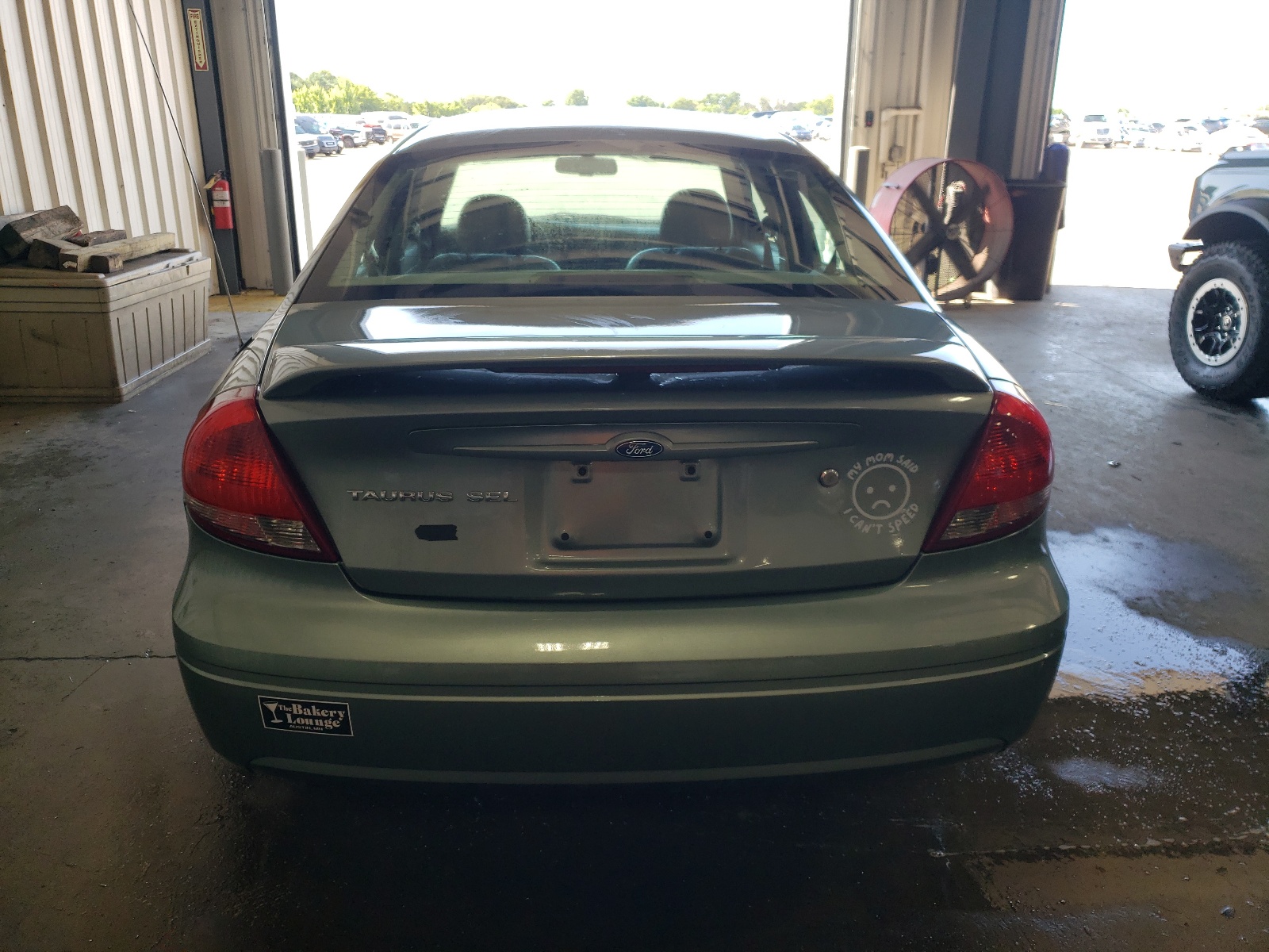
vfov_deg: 53.1
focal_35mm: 26
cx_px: 634
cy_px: 476
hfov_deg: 67.3
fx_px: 953
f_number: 1.5
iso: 50
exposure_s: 1/200
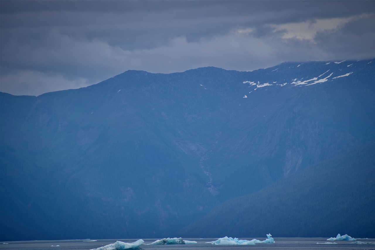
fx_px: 3126
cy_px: 125
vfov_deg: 4.6
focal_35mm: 300
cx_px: 188
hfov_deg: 6.9
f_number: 5.6
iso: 200
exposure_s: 1/640
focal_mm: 300
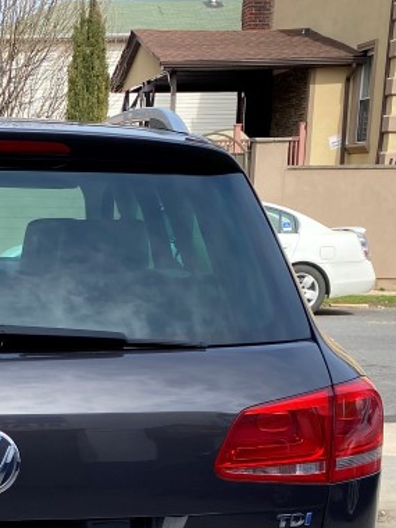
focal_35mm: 70
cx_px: -33
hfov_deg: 20.1
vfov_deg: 26.4
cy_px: 515
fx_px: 1068
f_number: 1.8
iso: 32
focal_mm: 4.25
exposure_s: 1/1195
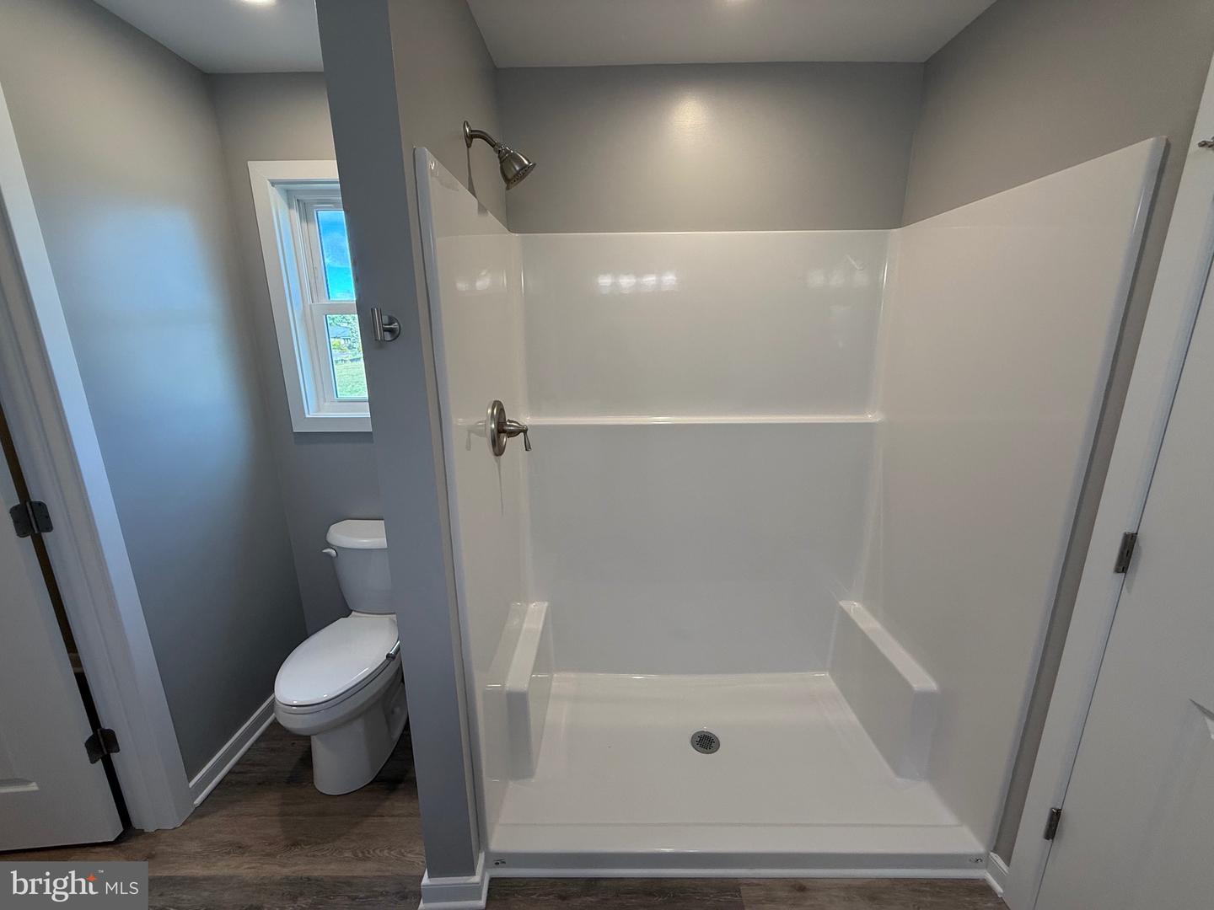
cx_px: 607
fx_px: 491
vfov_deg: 85.7
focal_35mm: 14
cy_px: 455
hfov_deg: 102.1
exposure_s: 1/99
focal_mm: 2.22
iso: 125
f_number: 2.2
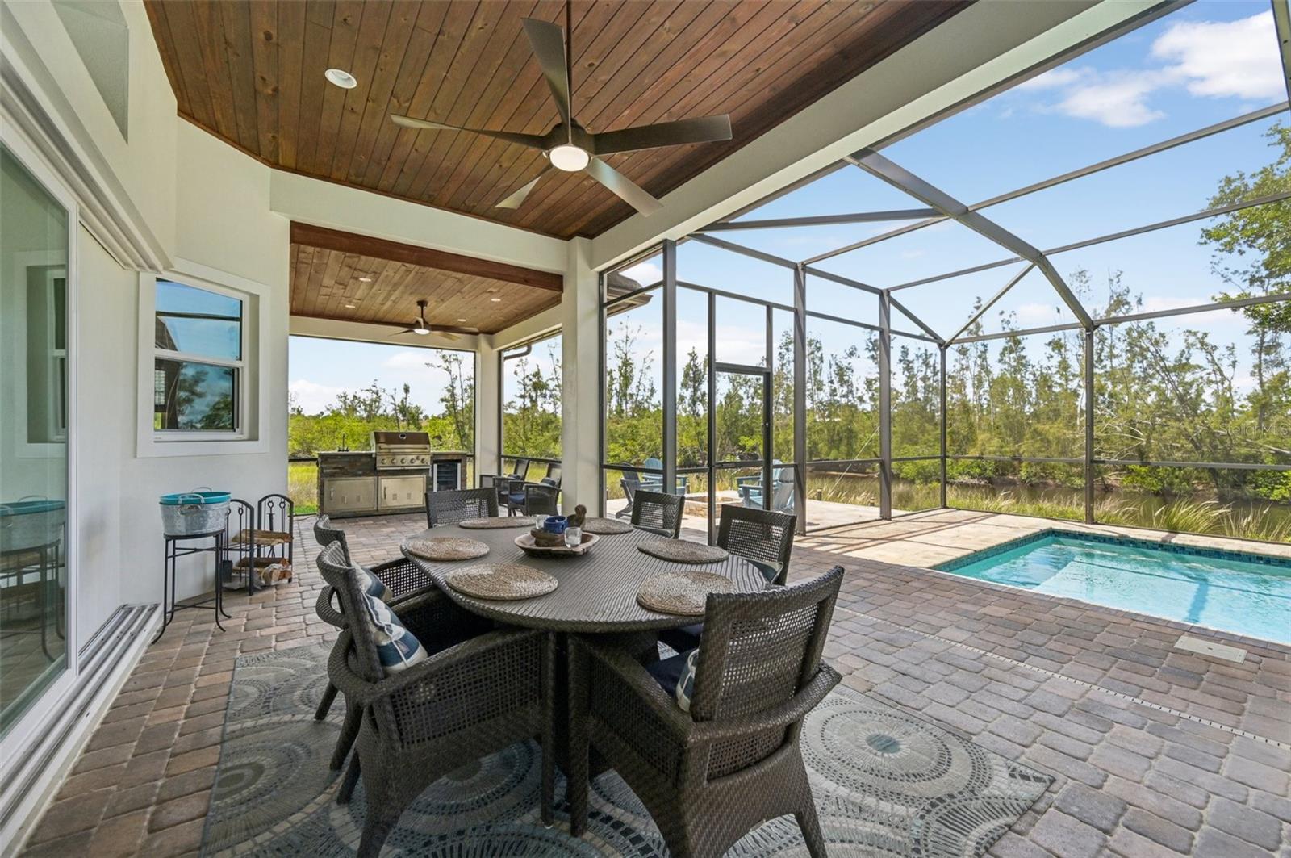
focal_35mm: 14
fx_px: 501
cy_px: 429
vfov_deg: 81.1
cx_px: 646
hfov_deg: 104.3
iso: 400
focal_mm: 14
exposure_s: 1/160
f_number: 8
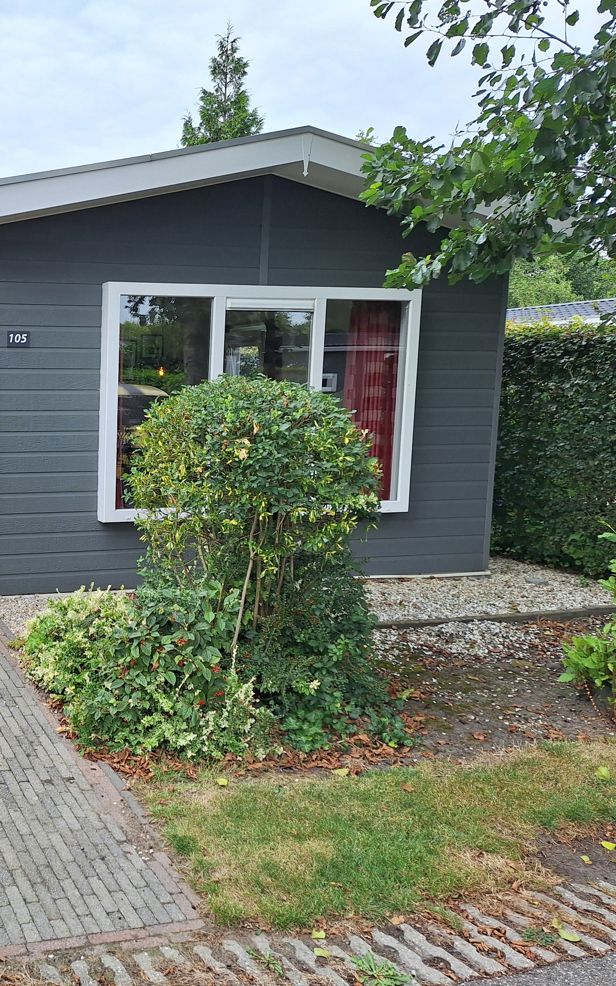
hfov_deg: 34.8
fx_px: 886
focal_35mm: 33
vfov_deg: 58.1
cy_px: 493
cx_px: 0
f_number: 1.8
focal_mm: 5.54
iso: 40
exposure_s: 1/970
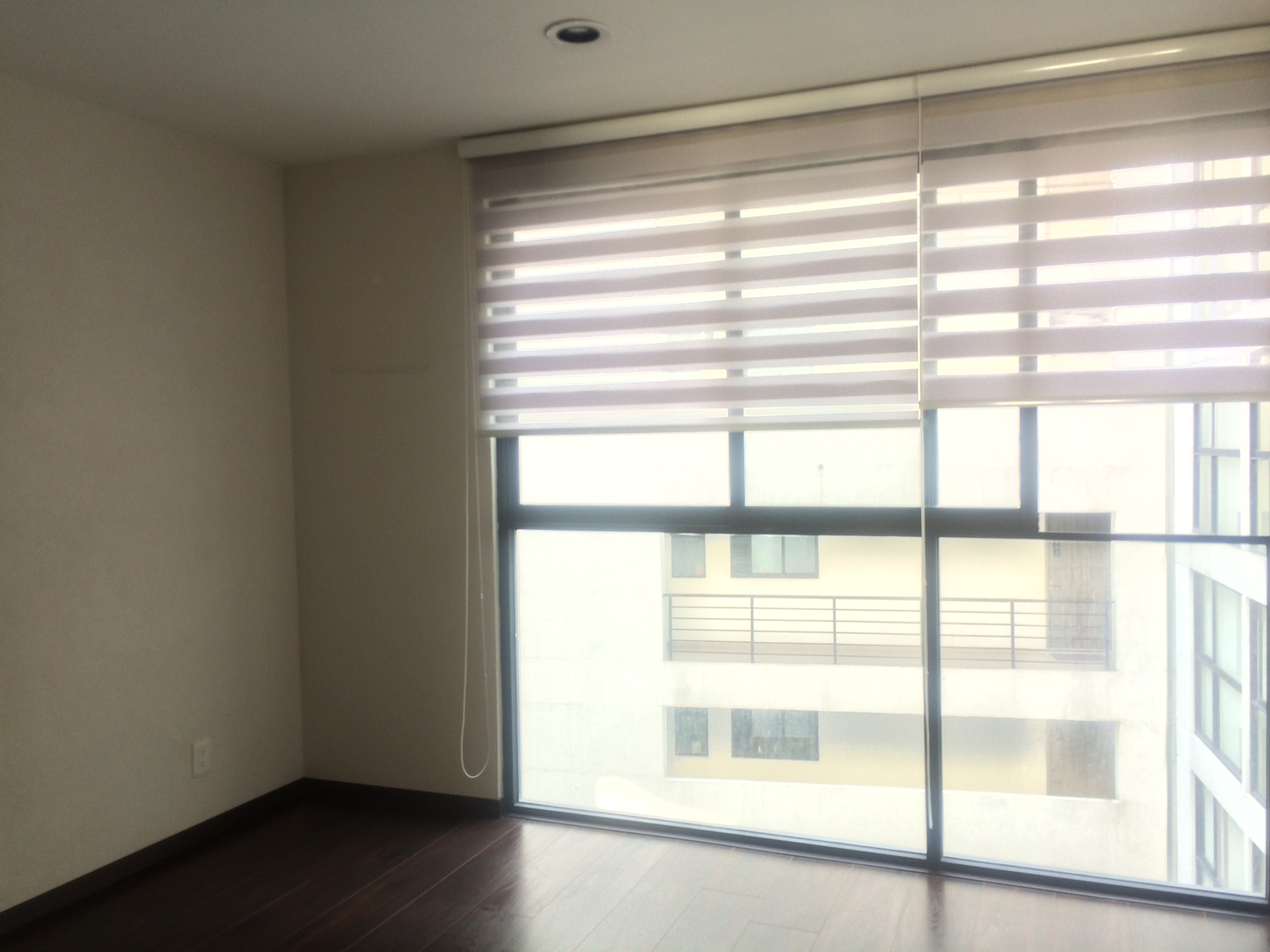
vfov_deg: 48.2
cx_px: 635
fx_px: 1064
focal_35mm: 29
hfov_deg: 61.7
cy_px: 476
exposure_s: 1/30
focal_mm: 4.15
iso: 40
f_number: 2.2
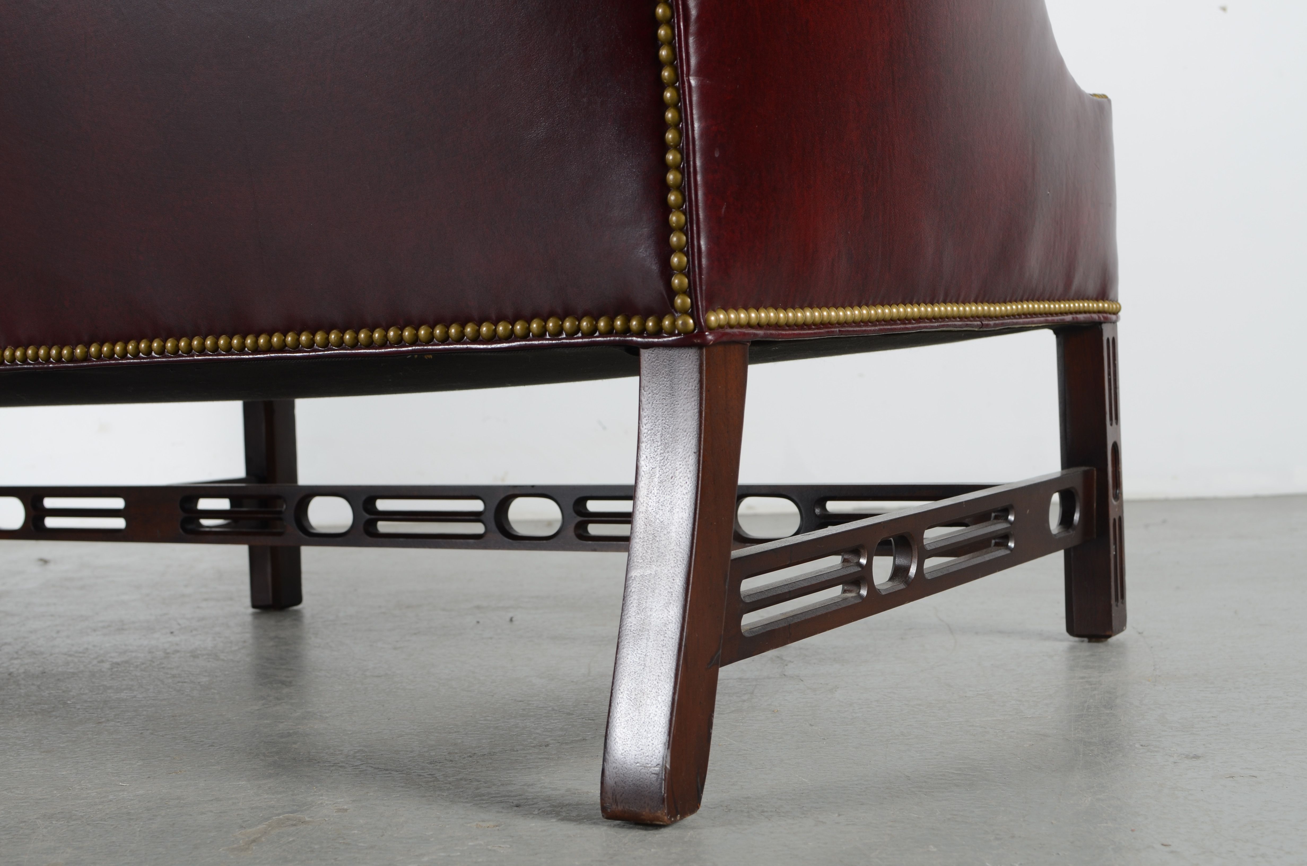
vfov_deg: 25.6
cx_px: 654
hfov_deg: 37.9
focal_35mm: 52
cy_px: 433
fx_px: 1902
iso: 100
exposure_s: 1/125
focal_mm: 35
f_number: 5.6
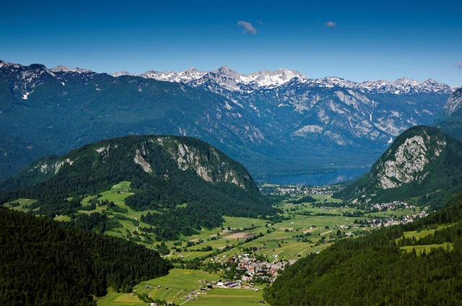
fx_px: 961
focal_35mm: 75
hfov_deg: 27.0
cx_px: 231
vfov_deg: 18.1
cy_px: 153
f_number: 8
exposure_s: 1/160
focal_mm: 50
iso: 200
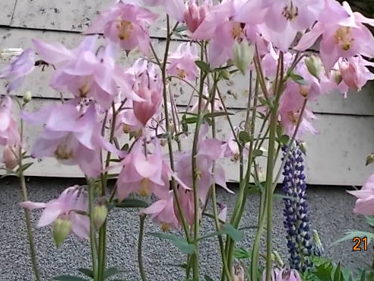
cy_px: 104
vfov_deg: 36.6
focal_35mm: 39
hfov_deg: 47.7
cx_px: 217
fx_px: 421
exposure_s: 1/400
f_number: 3.4
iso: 80
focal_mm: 5.3
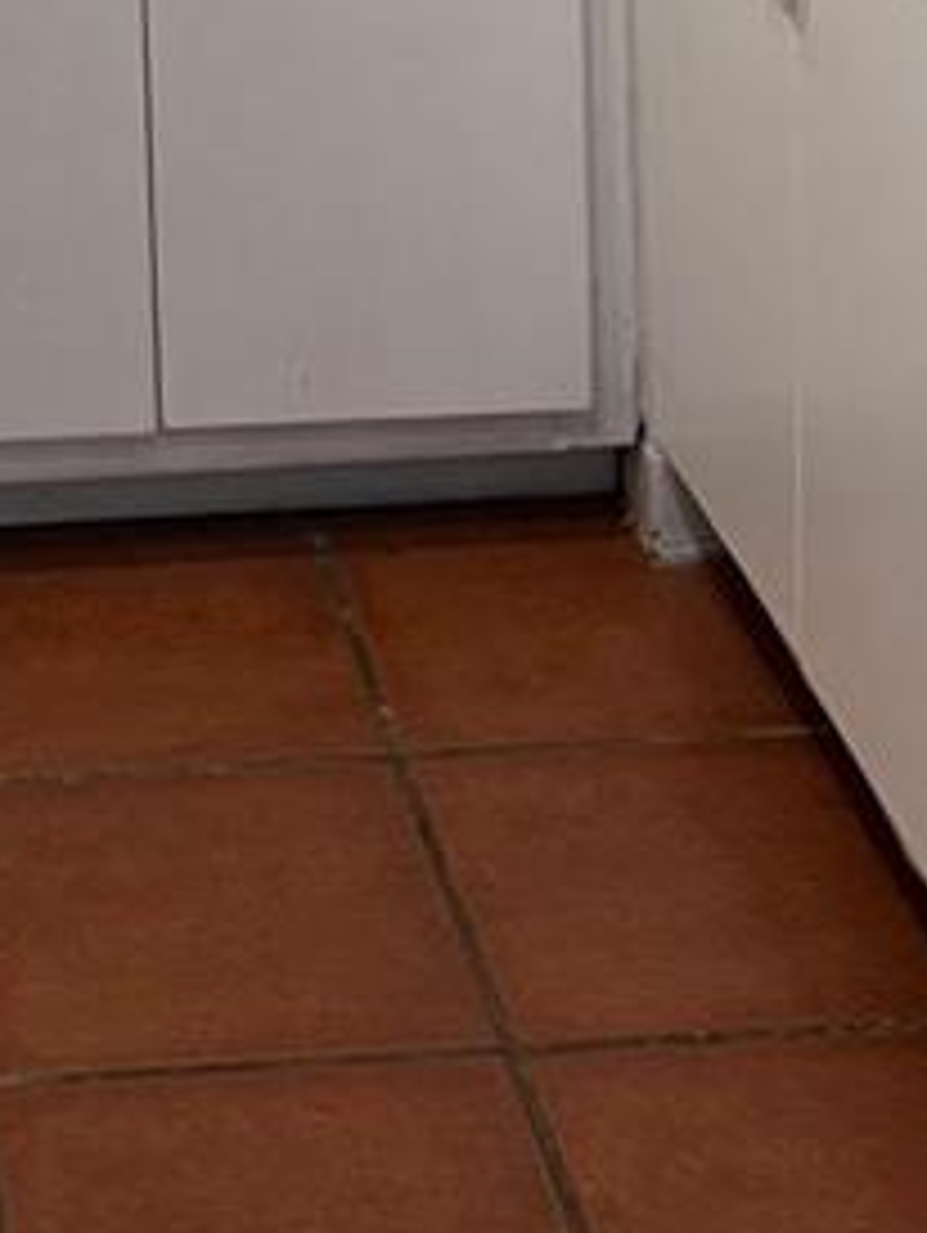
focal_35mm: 105
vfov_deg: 16.1
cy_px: -914
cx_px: -252
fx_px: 3743
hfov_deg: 13.6
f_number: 1.78
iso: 160
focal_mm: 6.76
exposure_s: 1/120
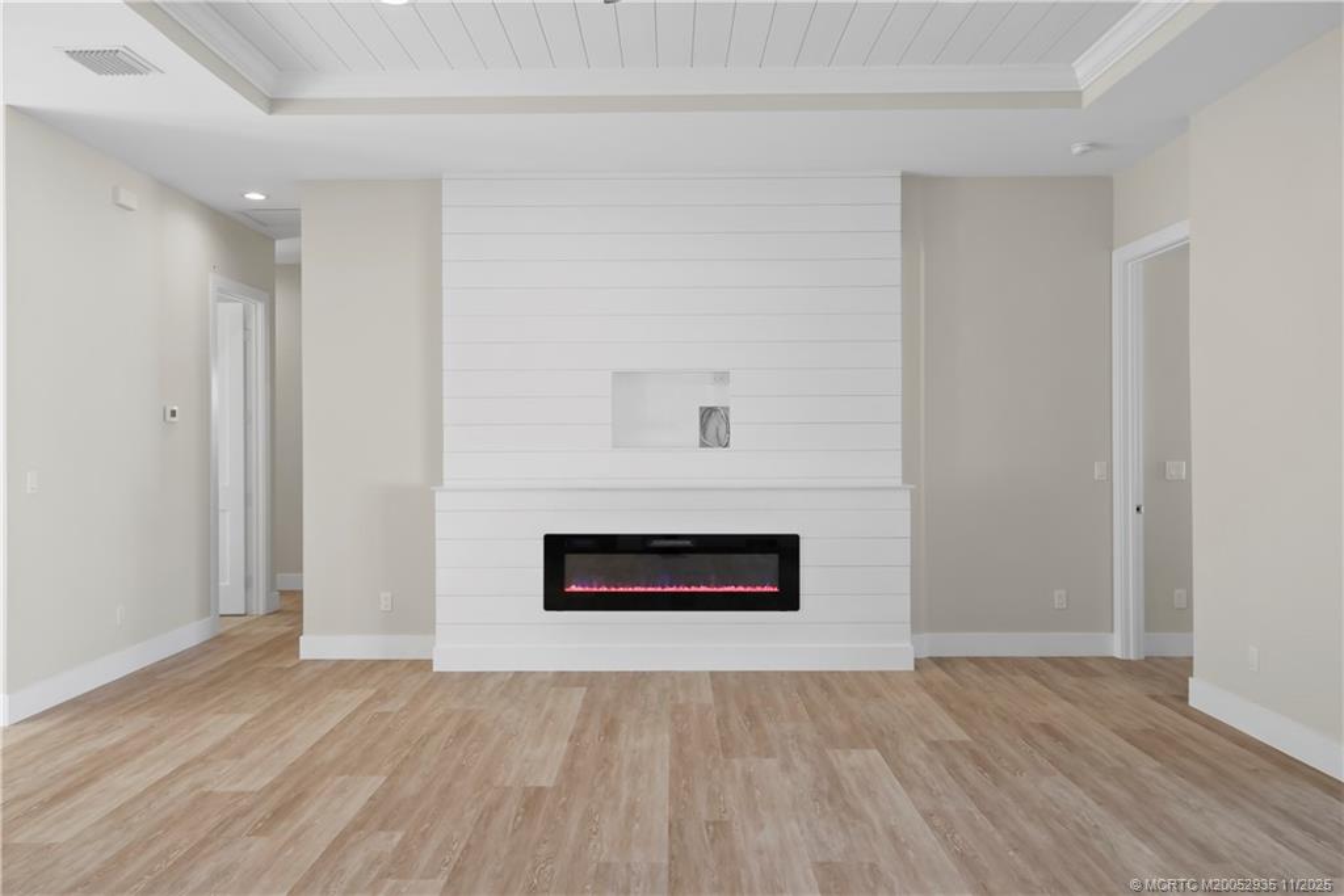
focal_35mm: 25
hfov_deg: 71.5
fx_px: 933
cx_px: 672
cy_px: 448
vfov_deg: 51.3
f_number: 8
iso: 1600
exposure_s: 1/20
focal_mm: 25
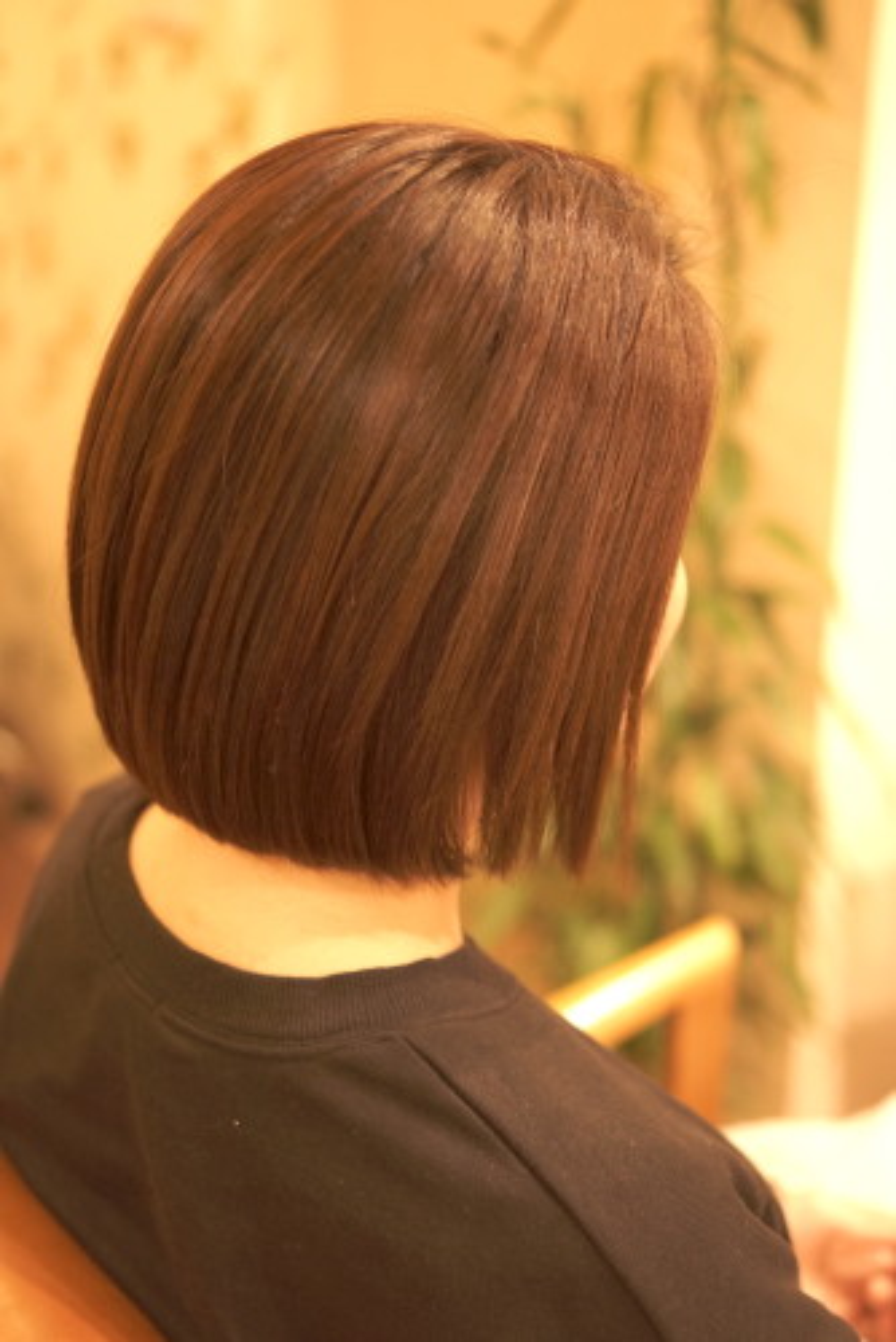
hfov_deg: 25.8
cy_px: 671
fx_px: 1957
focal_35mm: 52
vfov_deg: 37.8
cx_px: 448
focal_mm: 35
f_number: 2.2
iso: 800
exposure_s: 1/250
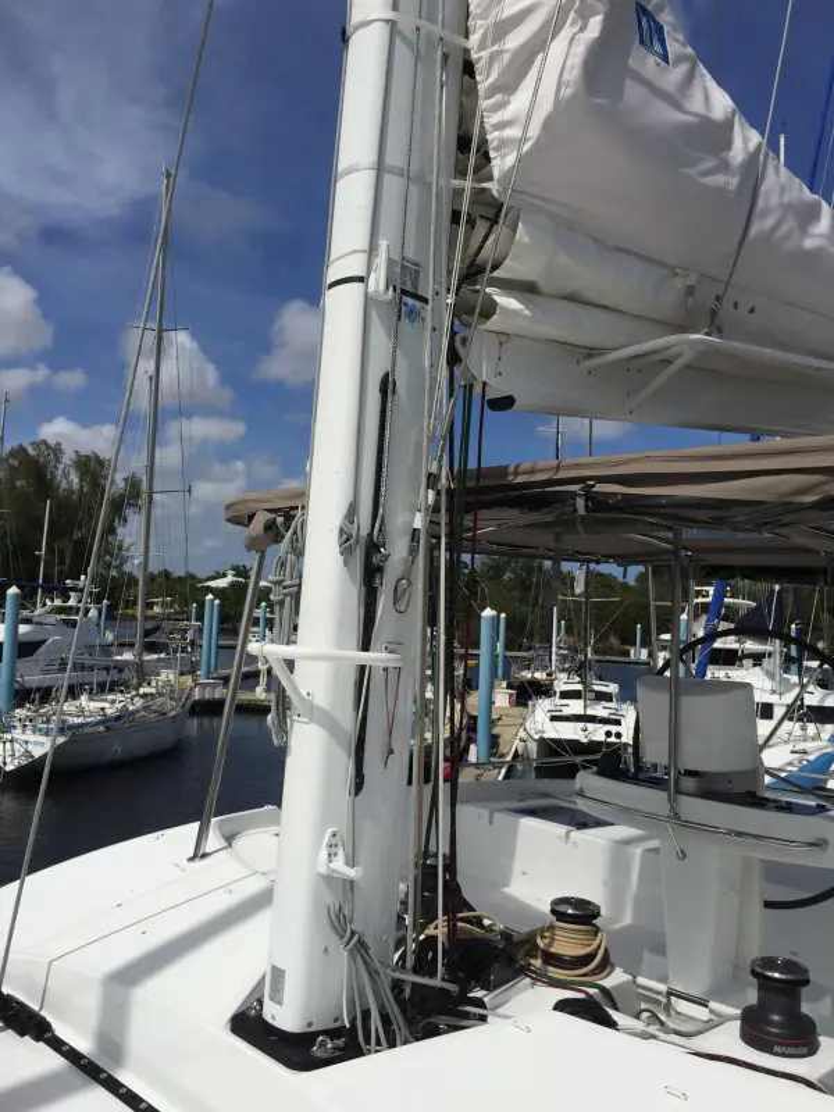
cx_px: 417
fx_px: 932
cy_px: 556
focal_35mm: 29
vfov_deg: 61.7
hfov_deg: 48.2
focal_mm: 4.15
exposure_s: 1/6623
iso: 32
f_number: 2.2
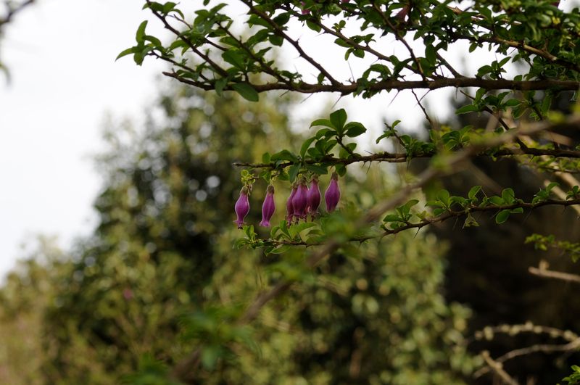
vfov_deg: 11.4
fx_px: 1931
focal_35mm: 120
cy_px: 192
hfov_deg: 17.1
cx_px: 290
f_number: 8
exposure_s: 1/250
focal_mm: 80
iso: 200
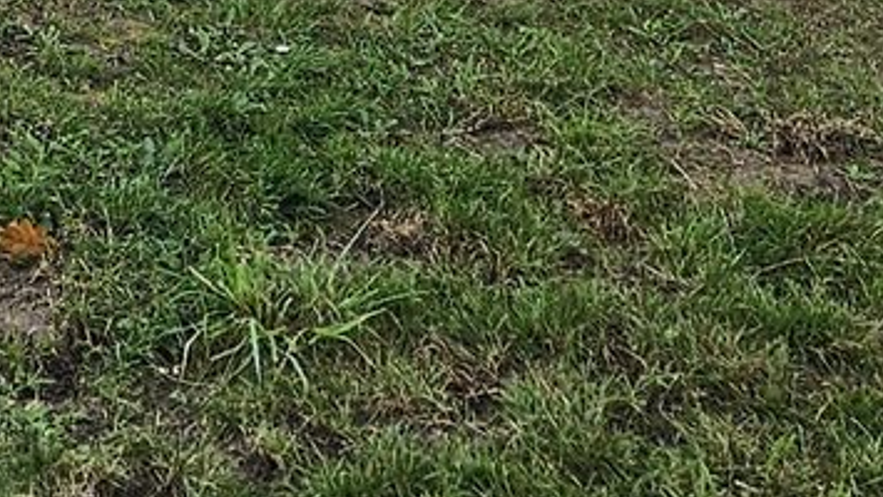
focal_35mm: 141
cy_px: -1011
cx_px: -328
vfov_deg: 7.5
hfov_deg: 14.5
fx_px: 3303
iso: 25
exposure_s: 1/276
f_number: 1.8
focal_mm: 5.4
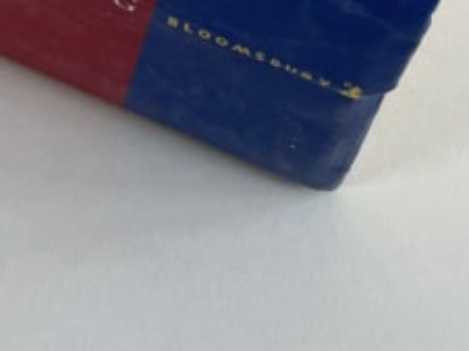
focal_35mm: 118
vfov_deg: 11.3
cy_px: -351
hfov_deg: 15.8
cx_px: -149
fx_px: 1597
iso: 40
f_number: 1.6
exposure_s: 1/121
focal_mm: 4.2
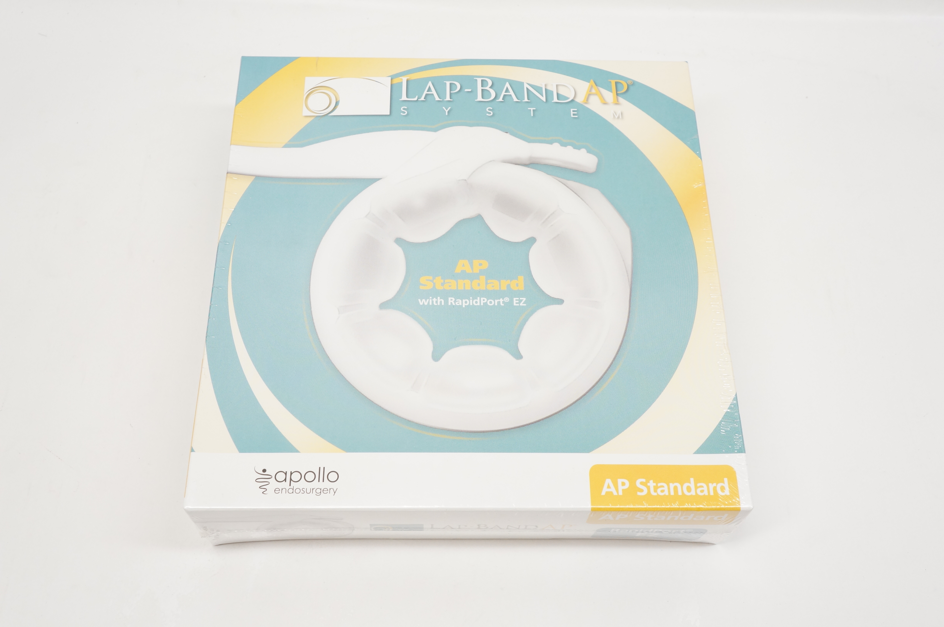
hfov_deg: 53.2
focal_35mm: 36
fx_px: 943
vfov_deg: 36.8
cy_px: 314
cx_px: 472
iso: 800
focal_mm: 24
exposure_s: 1/100
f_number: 7.1
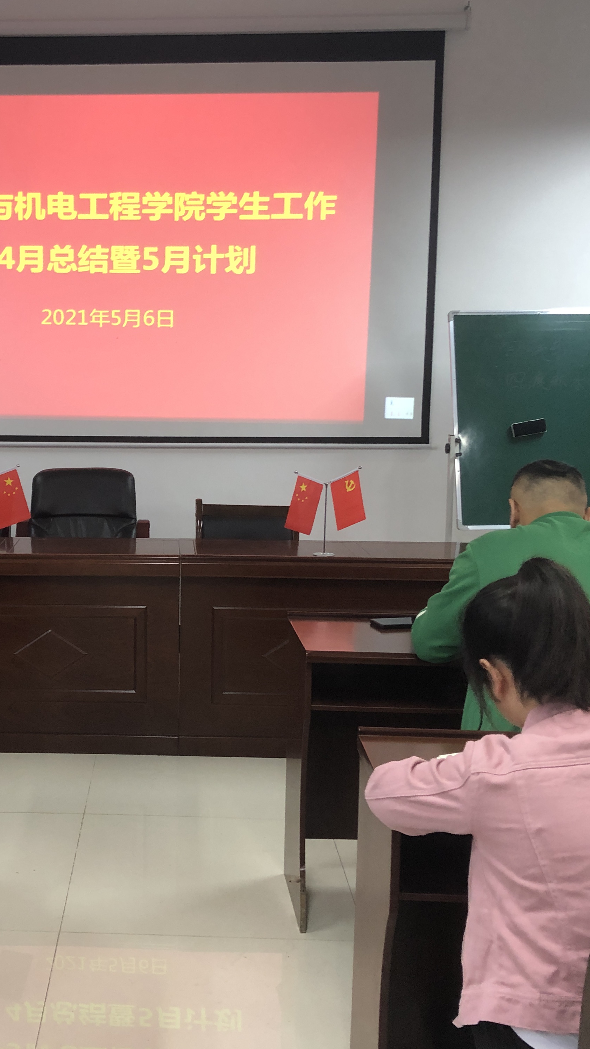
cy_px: 526
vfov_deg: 49.4
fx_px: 1141
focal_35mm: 41
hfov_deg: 28.4
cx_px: 125
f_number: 1.8
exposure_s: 1/17
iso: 50
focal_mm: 3.99
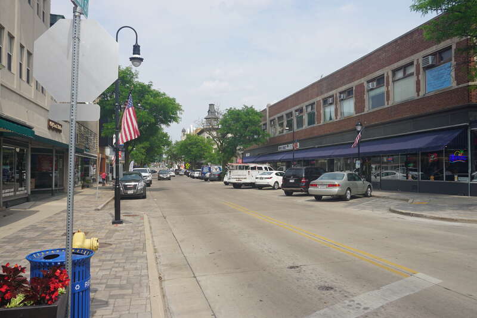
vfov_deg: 43.6
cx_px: 238
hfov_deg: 61.9
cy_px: 159
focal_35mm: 30
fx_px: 397
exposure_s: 1/125
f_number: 11
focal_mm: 20
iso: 100
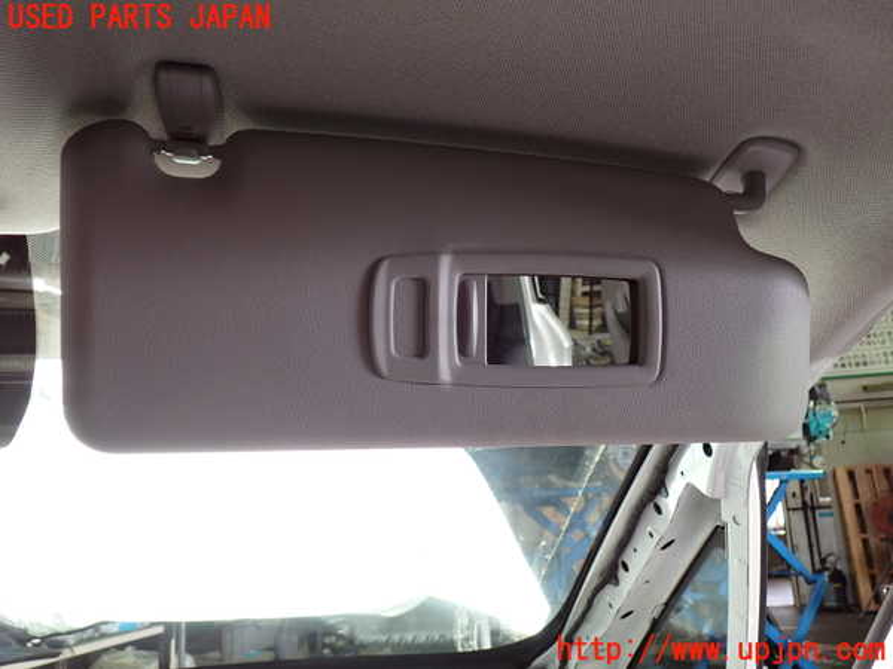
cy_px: 334
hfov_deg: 60.0
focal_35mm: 30
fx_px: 774
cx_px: 446
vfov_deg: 46.8
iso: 200
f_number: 2.3
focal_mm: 5.4
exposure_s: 1/40
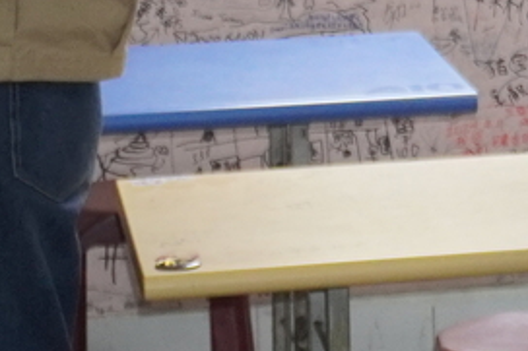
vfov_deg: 5.3
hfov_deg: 7.6
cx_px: 1266
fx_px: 3723
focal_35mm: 254
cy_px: -248
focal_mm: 24
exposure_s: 1/160
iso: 1000
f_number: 4.5
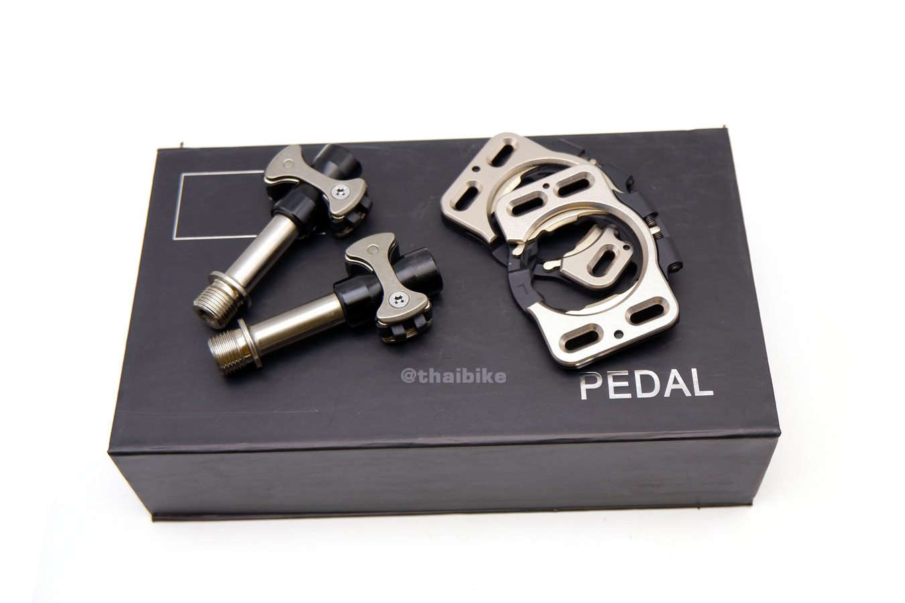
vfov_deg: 29.9
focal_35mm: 45
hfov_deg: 43.6
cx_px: 452
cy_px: 302
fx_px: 1131
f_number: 4.7
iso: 200
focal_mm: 30.5
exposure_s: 1/90
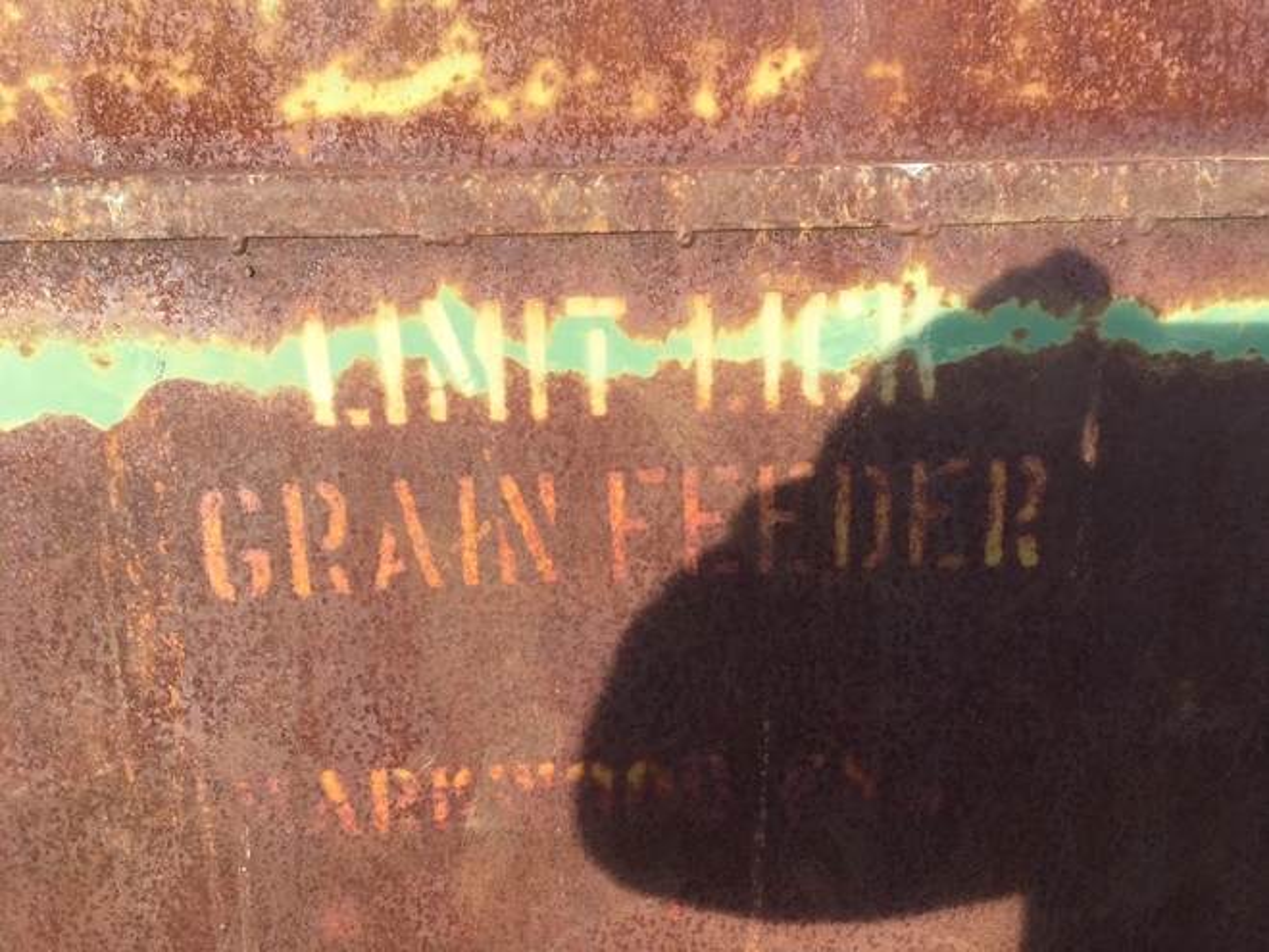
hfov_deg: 61.7
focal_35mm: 29
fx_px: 1063
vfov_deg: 48.2
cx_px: 634
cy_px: 476
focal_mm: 4.15
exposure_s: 1/313
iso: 25
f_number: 2.2
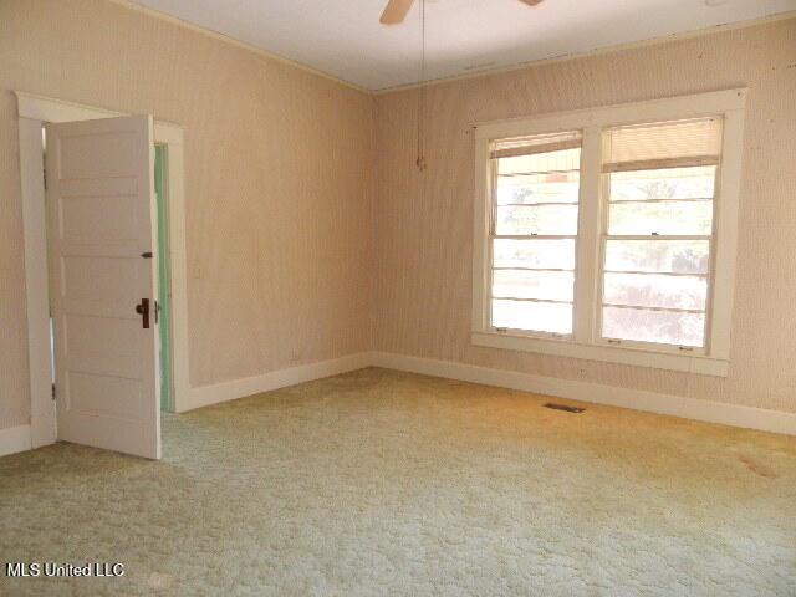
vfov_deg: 54.9
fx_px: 575
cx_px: 398
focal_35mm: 25
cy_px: 298
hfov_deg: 69.4
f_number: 3.7
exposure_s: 1/30
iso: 280
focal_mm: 4.5
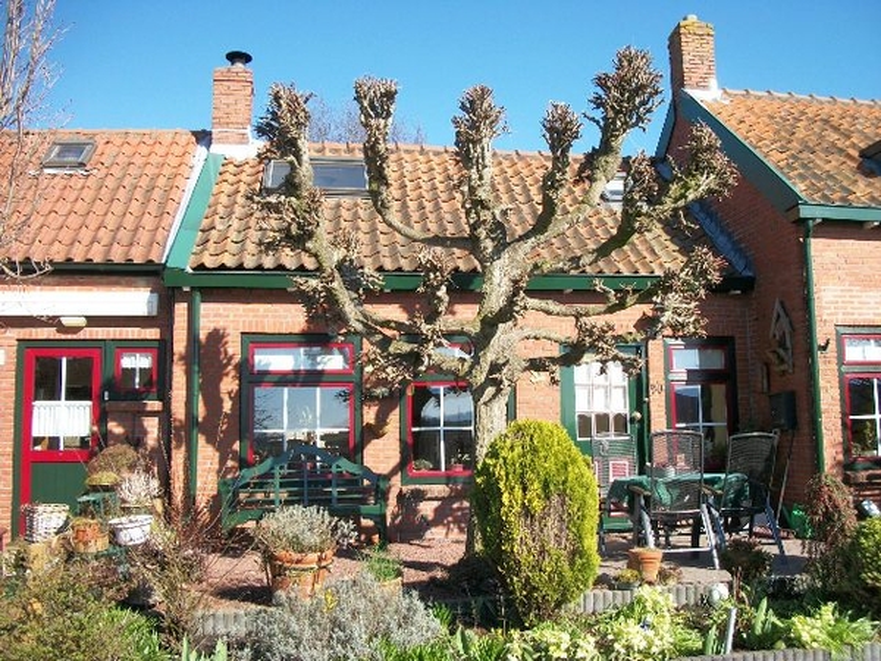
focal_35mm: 32
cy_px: 330
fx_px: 814
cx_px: 440
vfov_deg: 44.2
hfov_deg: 56.8
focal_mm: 5.7
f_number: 8.8
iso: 80
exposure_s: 1/80
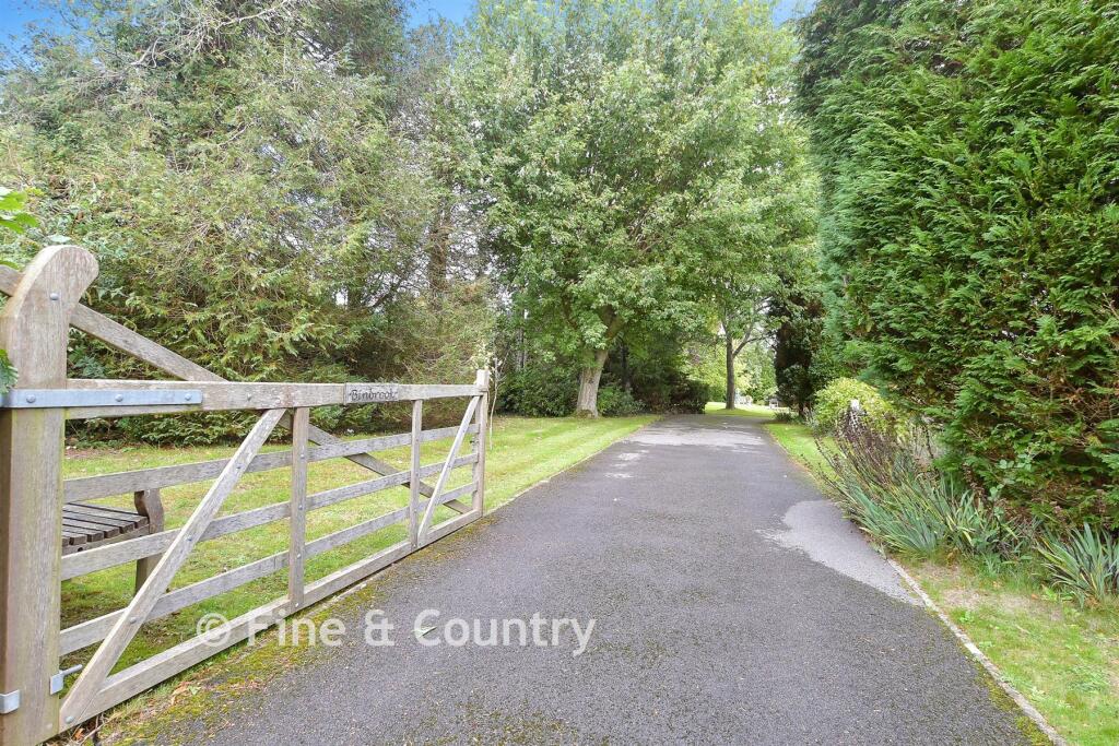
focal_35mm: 16
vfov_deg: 73.8
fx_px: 497
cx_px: 560
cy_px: 373
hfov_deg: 96.7
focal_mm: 11
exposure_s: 1/30
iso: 160
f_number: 8
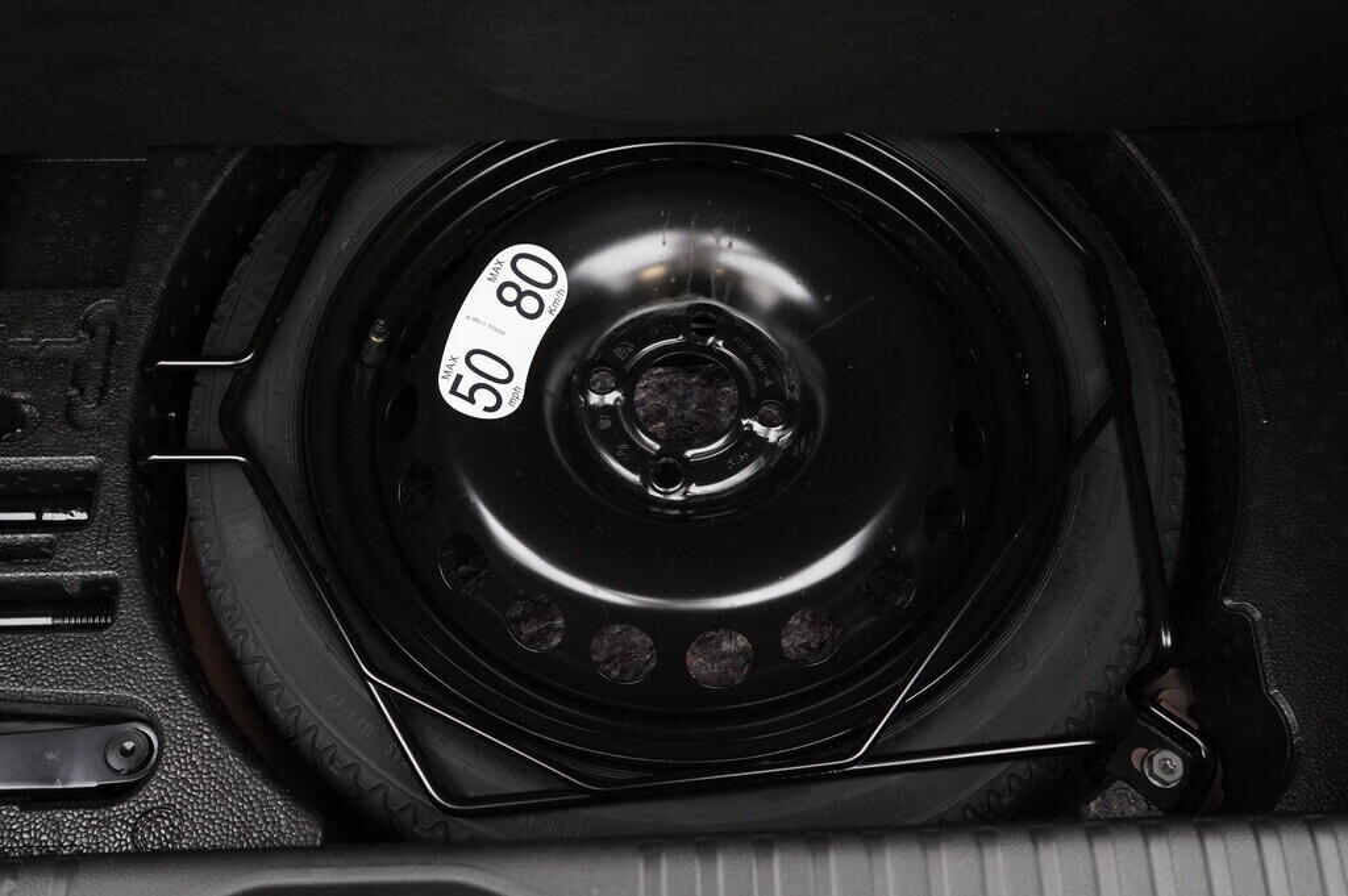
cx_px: 674
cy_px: 448
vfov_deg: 36.8
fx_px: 1347
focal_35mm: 36
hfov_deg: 53.2
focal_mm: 24
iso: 3200
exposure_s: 1/160
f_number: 5.6
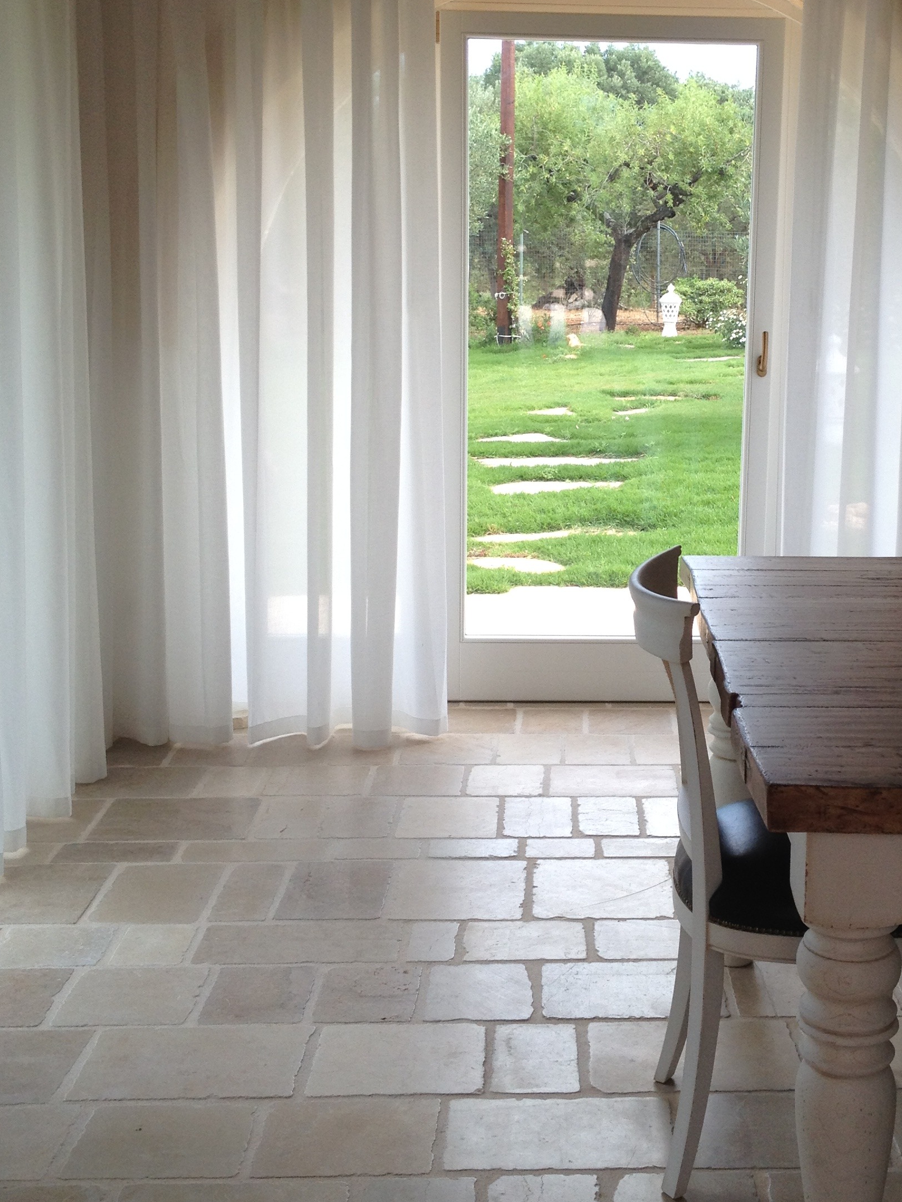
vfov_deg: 36.0
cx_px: 646
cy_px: 467
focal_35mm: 53
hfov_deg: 27.3
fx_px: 1841
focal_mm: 4.28
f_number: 2.4
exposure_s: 1/196
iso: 50
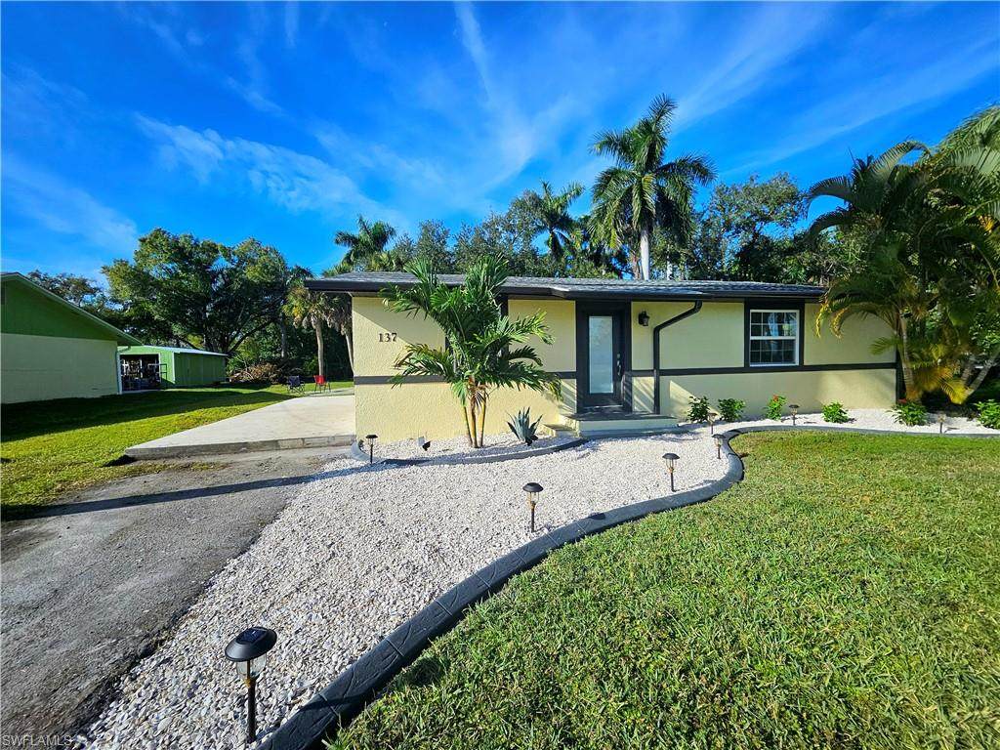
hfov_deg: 106.2
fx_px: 376
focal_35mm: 13
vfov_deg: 89.9
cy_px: 375
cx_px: 500
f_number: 2.2
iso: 32
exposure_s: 1/1667
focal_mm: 1.74
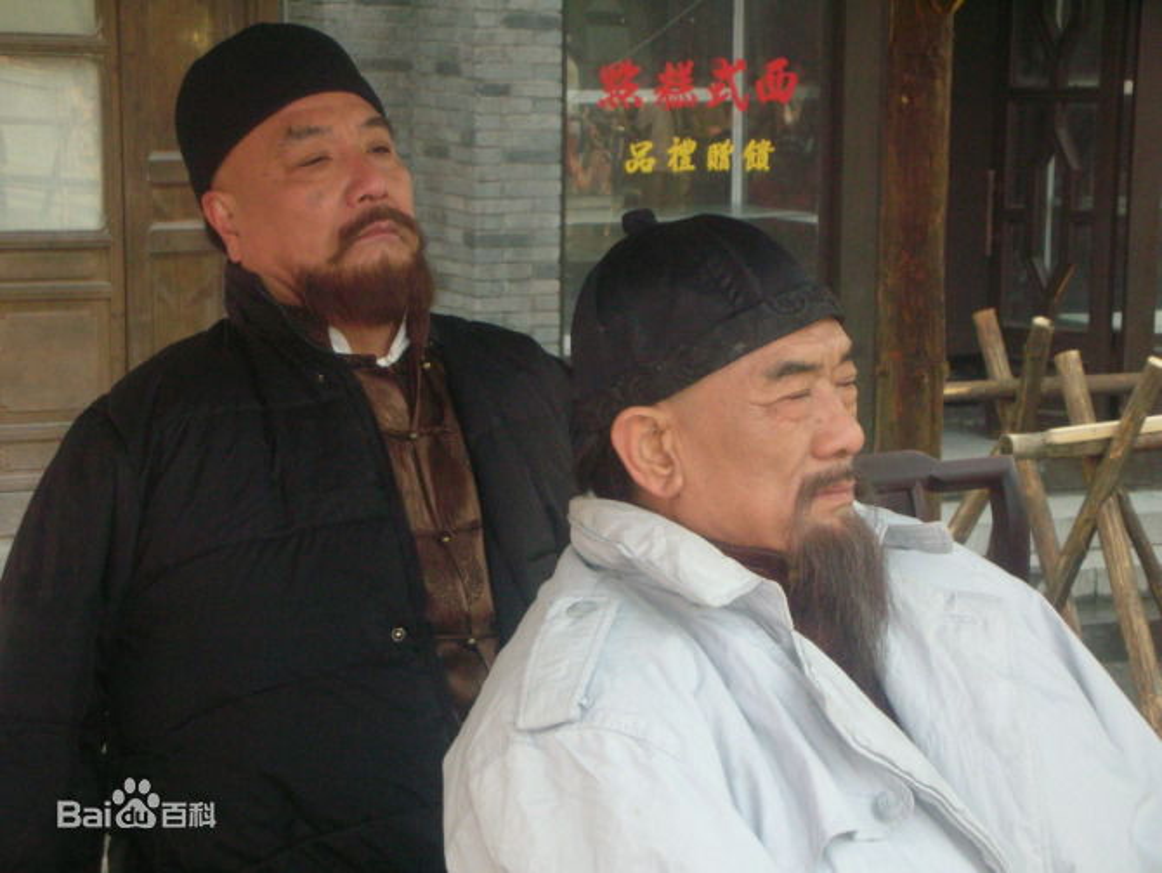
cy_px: 436
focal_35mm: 105
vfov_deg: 14.1
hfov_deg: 18.7
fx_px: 3526
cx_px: 581
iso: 200
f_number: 5.4
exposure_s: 1/120
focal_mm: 17.4
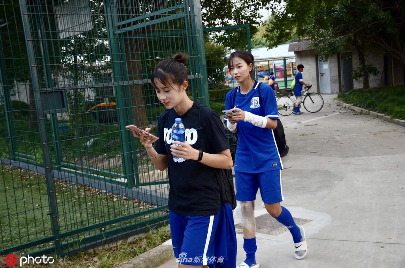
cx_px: 202
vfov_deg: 27.9
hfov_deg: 41.2
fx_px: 539
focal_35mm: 48
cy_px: 134
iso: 800
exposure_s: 1/200
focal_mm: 32
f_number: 4.5
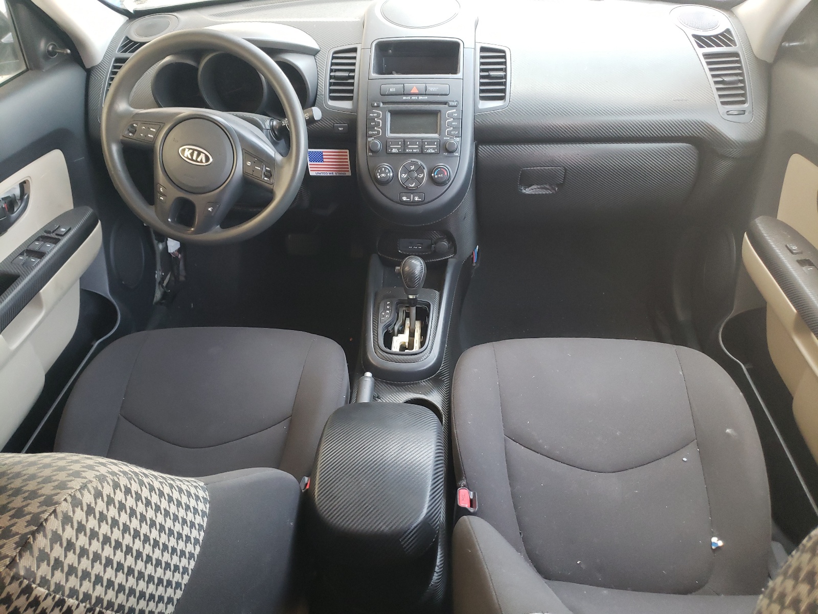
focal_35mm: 26
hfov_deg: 67.3
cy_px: 307
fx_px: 614
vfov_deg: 53.1
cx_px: 409
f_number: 1.5
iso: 195
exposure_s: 1/60.2
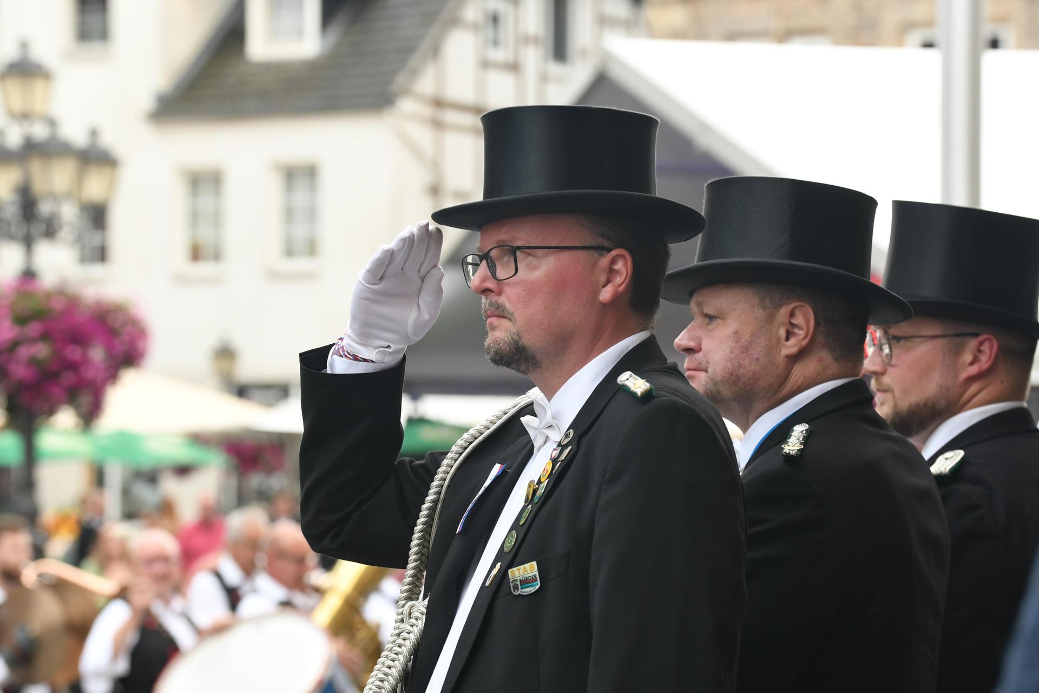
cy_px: 346
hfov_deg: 13.7
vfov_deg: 9.1
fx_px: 4329
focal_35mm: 150
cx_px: 520
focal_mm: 100
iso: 640
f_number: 5
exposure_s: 1/125
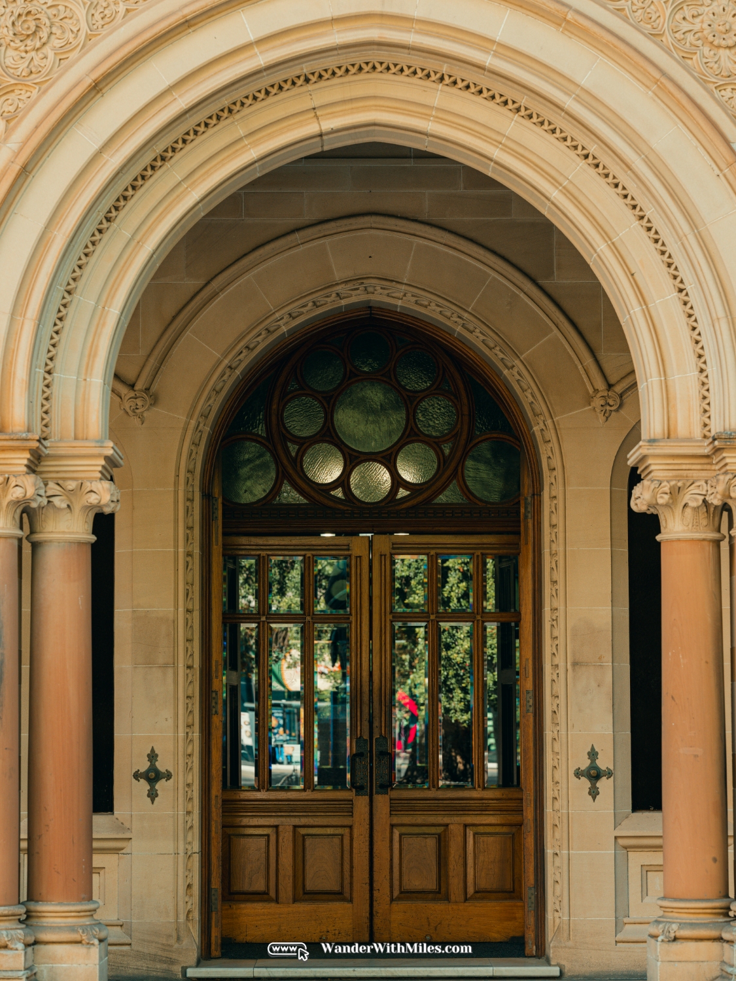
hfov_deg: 17.0
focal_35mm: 87
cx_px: 368
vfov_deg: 22.5
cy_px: 490
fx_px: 2466
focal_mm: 110
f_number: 5.6
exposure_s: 1/140
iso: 800
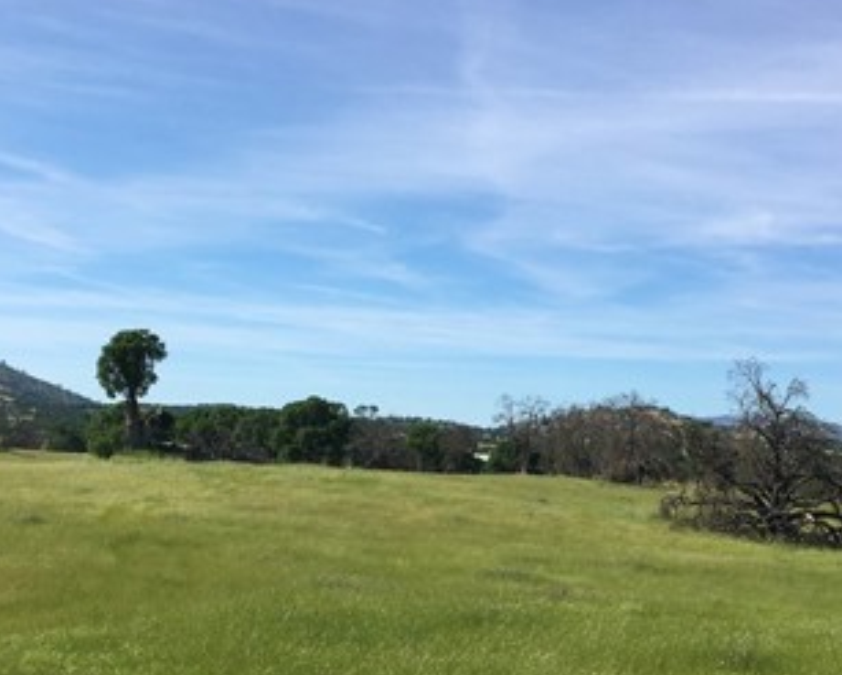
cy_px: 524
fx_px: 1471
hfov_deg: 31.9
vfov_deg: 25.5
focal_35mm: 59
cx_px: 406
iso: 25
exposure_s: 1/1672
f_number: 2.2
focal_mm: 4.15
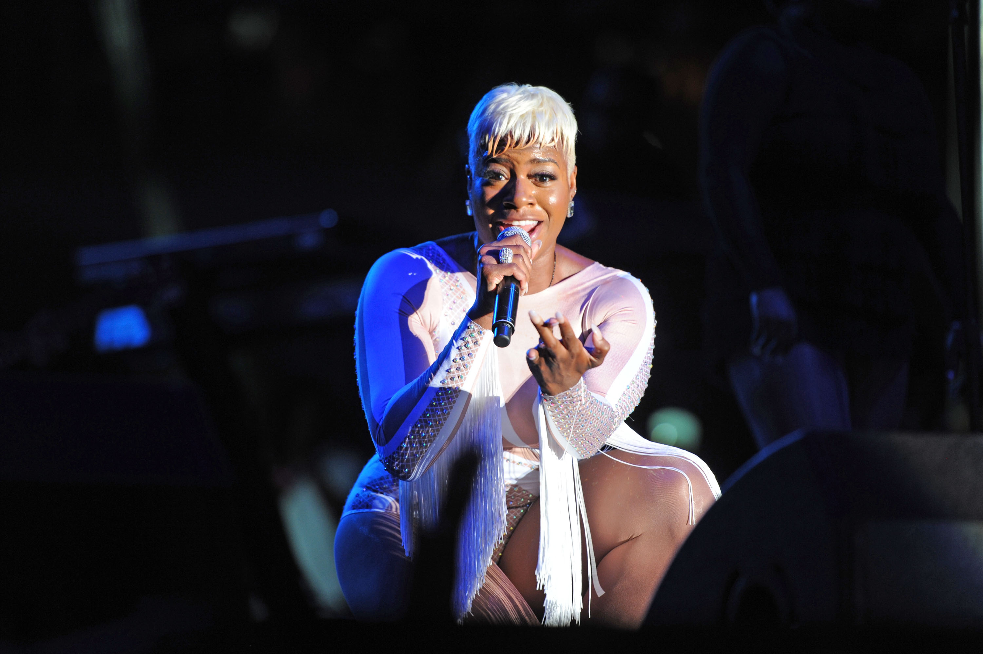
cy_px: 327
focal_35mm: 200
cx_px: 492
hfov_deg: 10.3
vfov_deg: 6.9
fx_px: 5457
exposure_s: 1/160
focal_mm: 200
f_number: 3.2
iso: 800
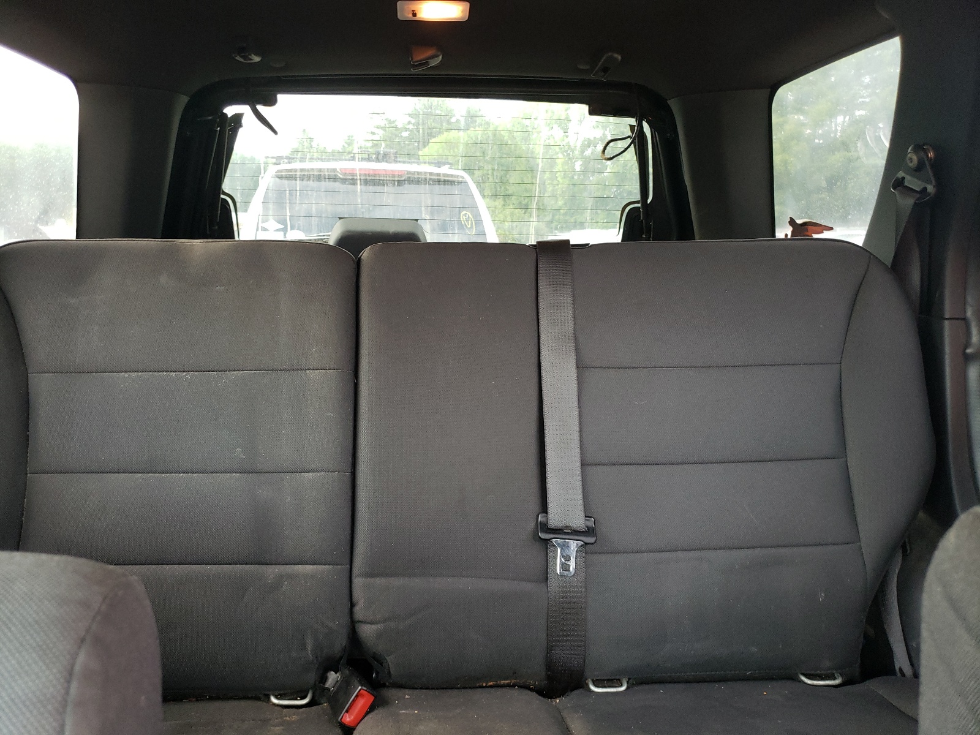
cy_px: 368
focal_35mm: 26
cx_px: 490
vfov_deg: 53.1
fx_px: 736
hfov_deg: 67.3
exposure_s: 1/60.2
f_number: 1.5
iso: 153
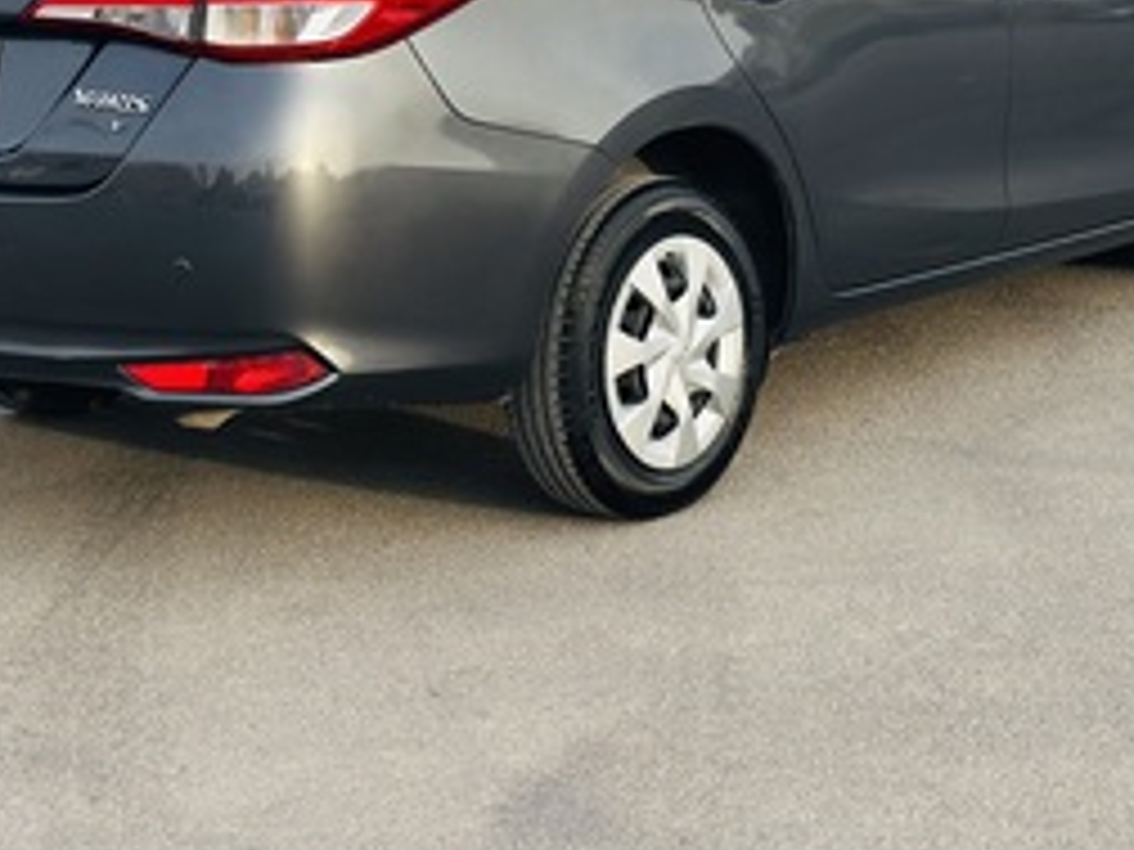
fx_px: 2850
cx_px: 542
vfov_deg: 16.8
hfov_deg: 22.5
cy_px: 164
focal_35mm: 87
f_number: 1.78
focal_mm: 6.86
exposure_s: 1/953
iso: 80
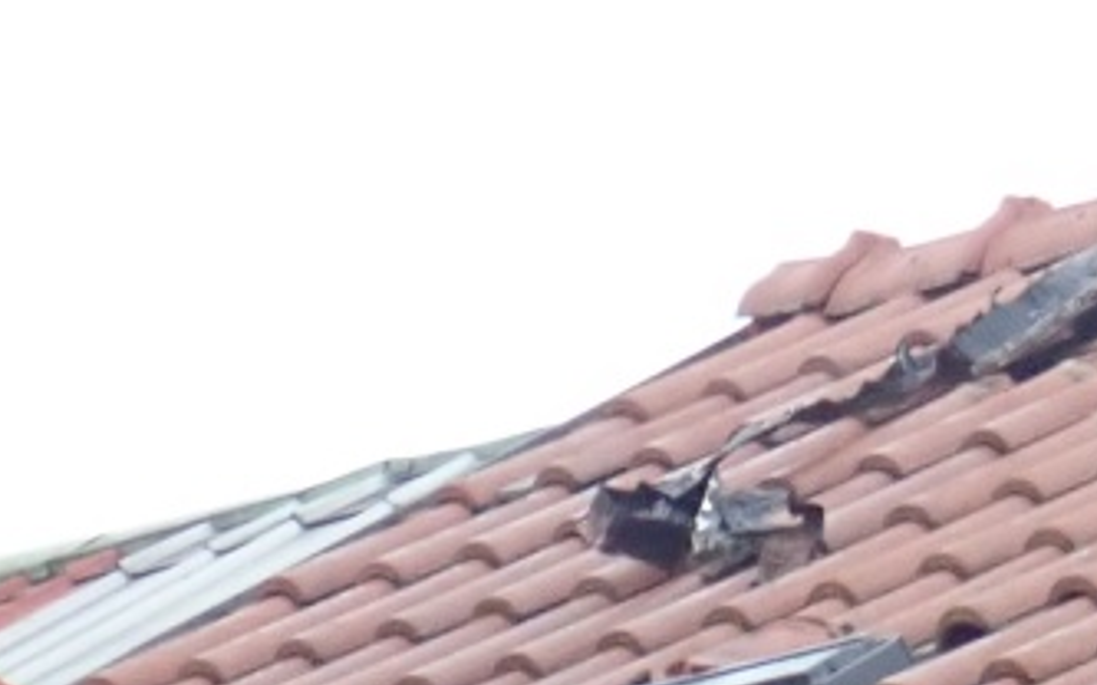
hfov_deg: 4.1
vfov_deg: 2.6
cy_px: -26
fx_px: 15245
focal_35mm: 510
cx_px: 2036
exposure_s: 1/100
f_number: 4.9
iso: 500
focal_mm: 18
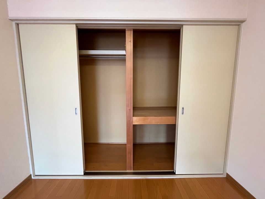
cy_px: 100
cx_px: 132
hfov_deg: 106.2
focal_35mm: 13
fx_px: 100
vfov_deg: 89.9
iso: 320
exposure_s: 1/120
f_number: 2.4
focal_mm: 1.54
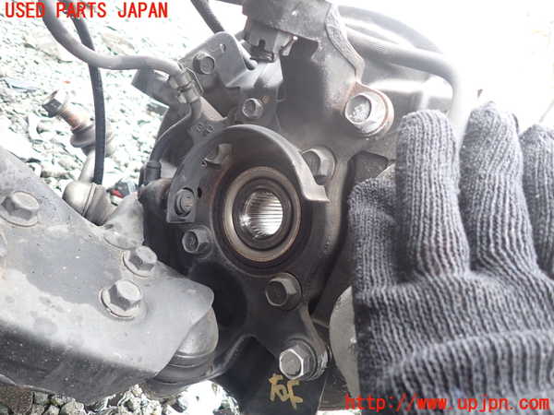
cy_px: 208
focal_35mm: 25
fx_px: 400
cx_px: 277
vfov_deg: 54.9
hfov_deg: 69.4
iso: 200
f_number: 2
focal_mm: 4.5
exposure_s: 1/30
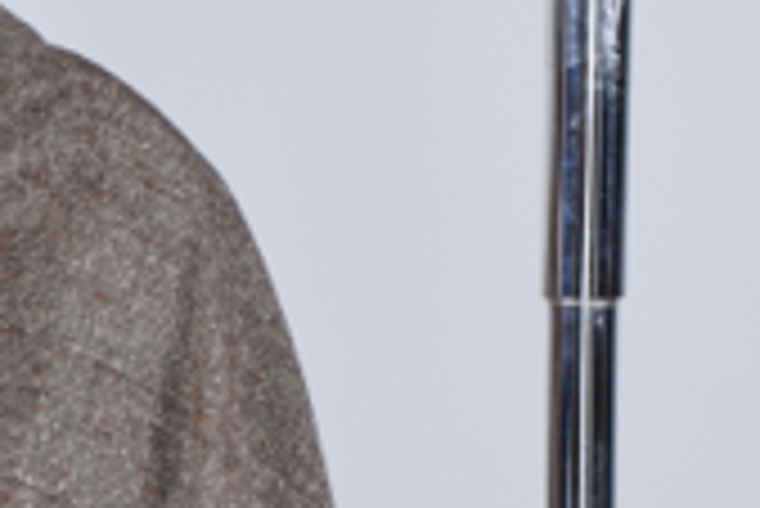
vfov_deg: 4.4
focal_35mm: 313
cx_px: -400
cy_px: 834
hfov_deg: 6.5
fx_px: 6611
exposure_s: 1/125
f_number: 14
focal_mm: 55
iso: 400
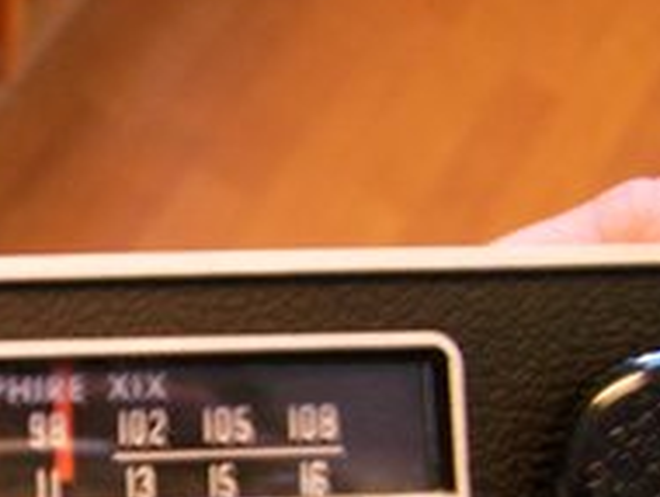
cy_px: 480
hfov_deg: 23.6
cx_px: 45
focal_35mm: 80
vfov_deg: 18.1
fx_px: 1527
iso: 160
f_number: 2.8
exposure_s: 1/8
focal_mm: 6.3
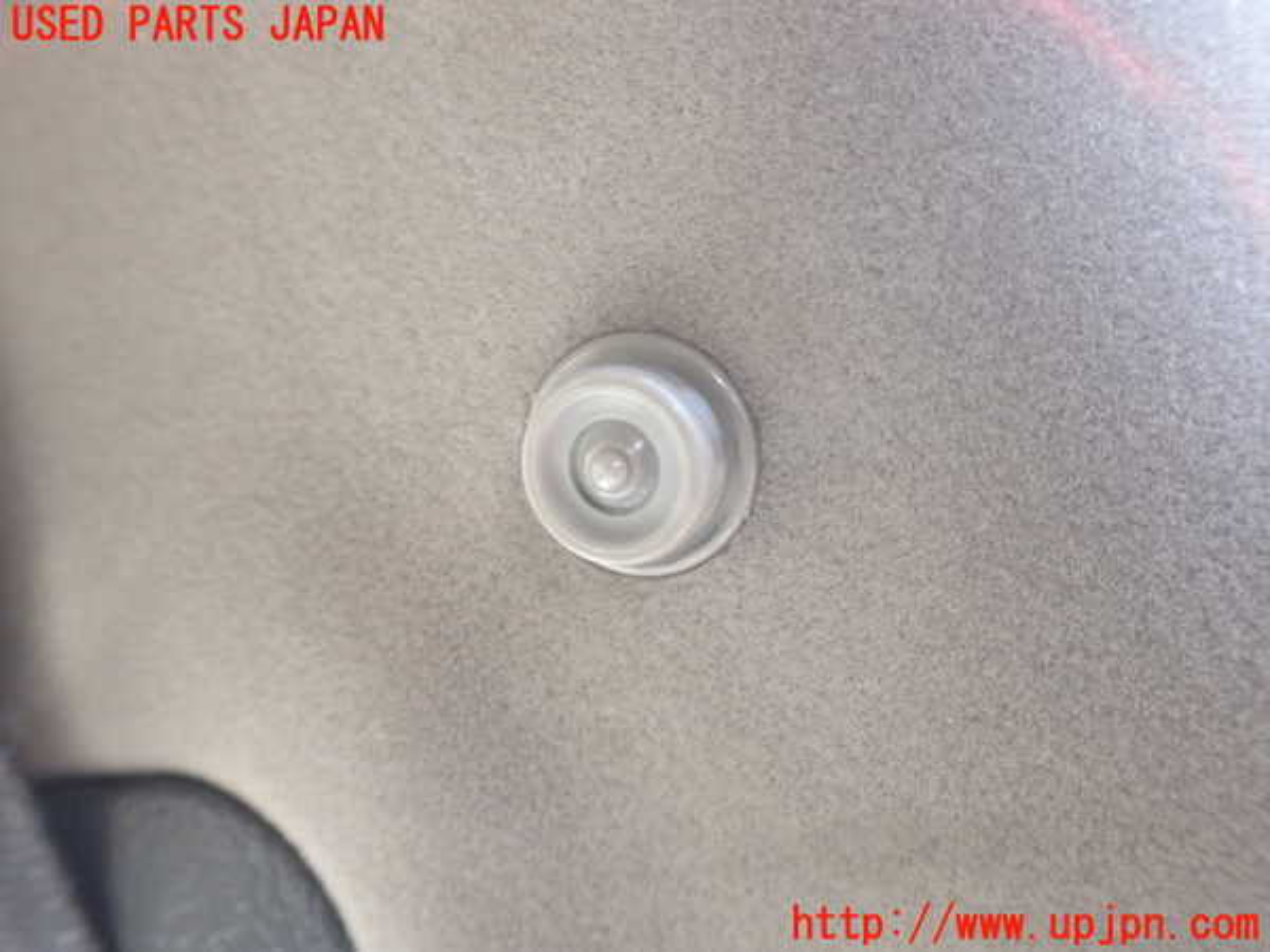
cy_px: 476
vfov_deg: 46.8
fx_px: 1101
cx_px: 635
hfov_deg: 60.0
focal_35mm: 30
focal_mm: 5.4
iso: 250
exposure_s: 1/125
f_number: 2.3
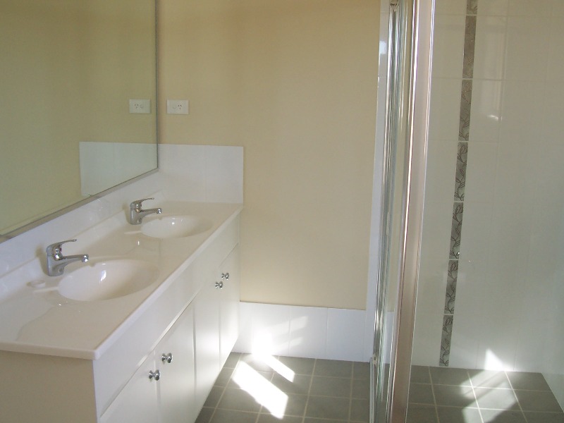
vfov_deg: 38.7
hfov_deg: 50.1
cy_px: 212
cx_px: 282
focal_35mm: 37
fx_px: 603
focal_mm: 5.6
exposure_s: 1/90
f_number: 2.8
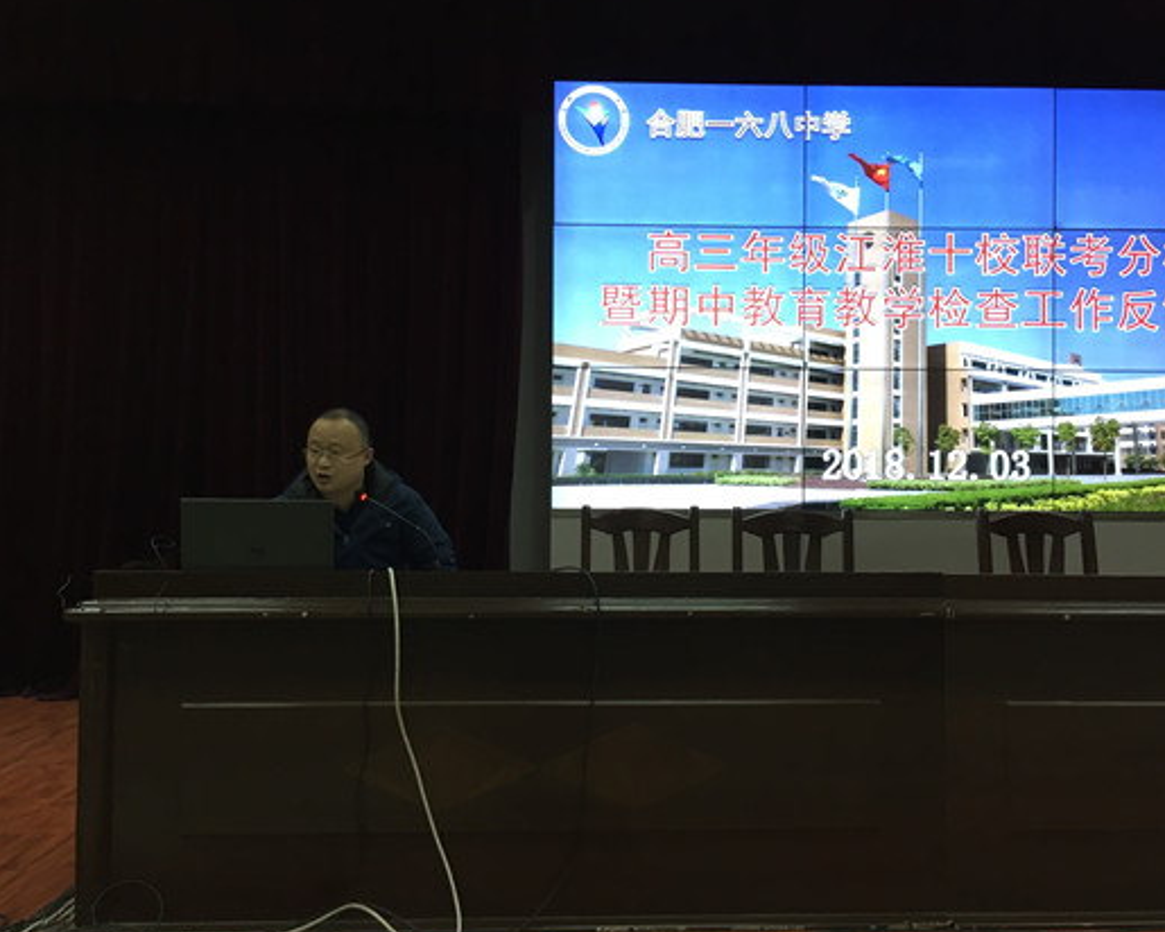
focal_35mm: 33
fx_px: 1138
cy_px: 457
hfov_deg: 54.2
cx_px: 604
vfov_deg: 44.5
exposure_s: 1/33
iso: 80
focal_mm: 4.15
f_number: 2.2
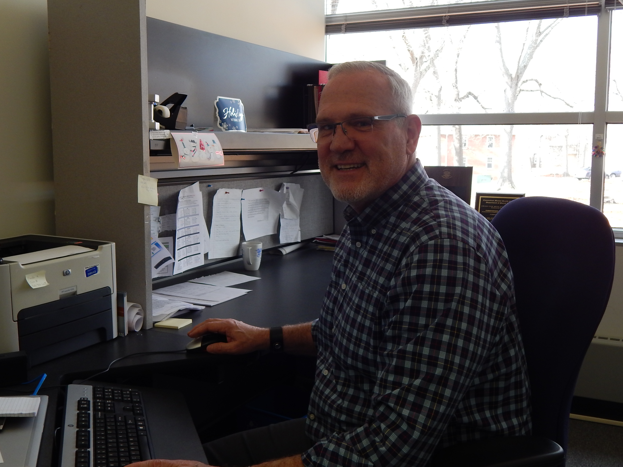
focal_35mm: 38
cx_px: 332
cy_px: 223
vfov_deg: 37.7
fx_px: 684
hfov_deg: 48.9
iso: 125
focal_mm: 5.6
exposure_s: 1/30
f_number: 3.2
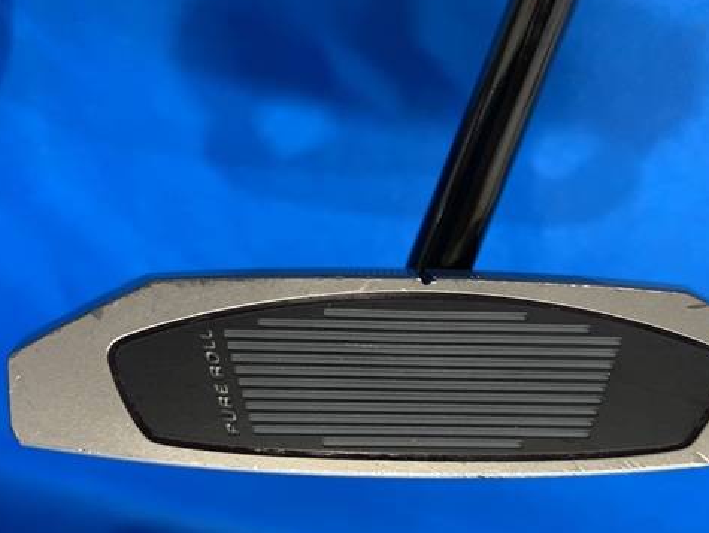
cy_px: 334
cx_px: 419
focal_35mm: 35
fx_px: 717
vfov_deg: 40.5
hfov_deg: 52.3
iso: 125
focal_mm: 4.25
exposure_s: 1/60
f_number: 1.8
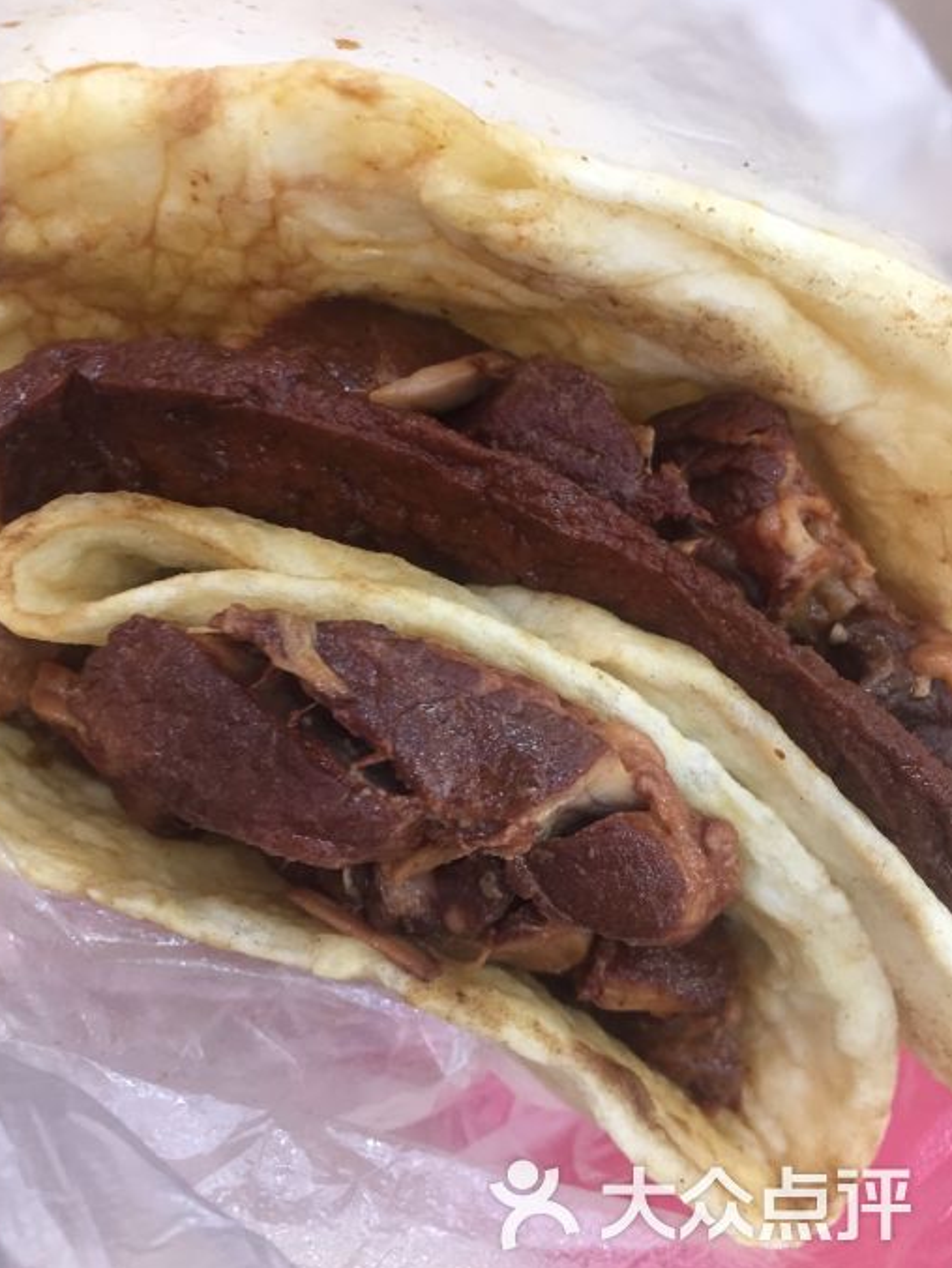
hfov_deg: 46.8
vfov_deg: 60.0
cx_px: 468
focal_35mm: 30
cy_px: 646
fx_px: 1100
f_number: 2.2
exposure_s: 1/33
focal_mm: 4.15
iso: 160
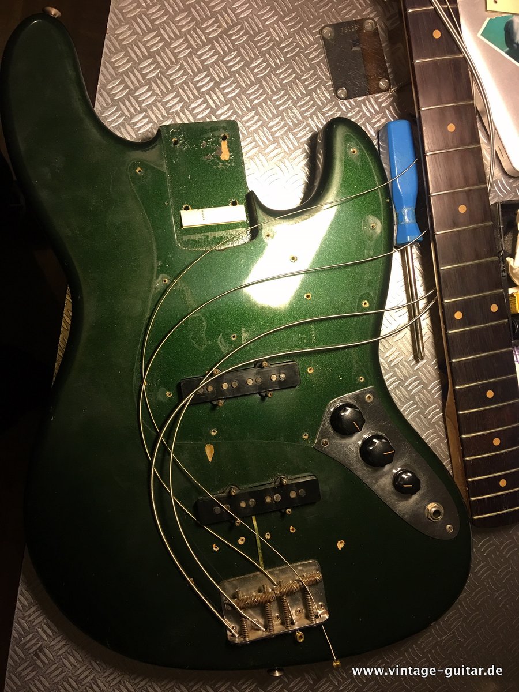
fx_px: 580
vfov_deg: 61.7
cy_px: 346
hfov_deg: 48.2
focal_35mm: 29
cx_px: 260
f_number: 2.2
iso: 64
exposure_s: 1/17
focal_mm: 4.15
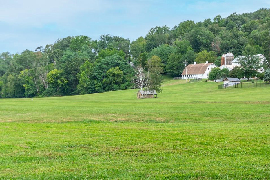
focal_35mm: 77
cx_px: 284
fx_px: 577
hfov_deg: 24.8
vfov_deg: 17.7
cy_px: 83
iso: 250
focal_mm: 24
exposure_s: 1/250
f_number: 8
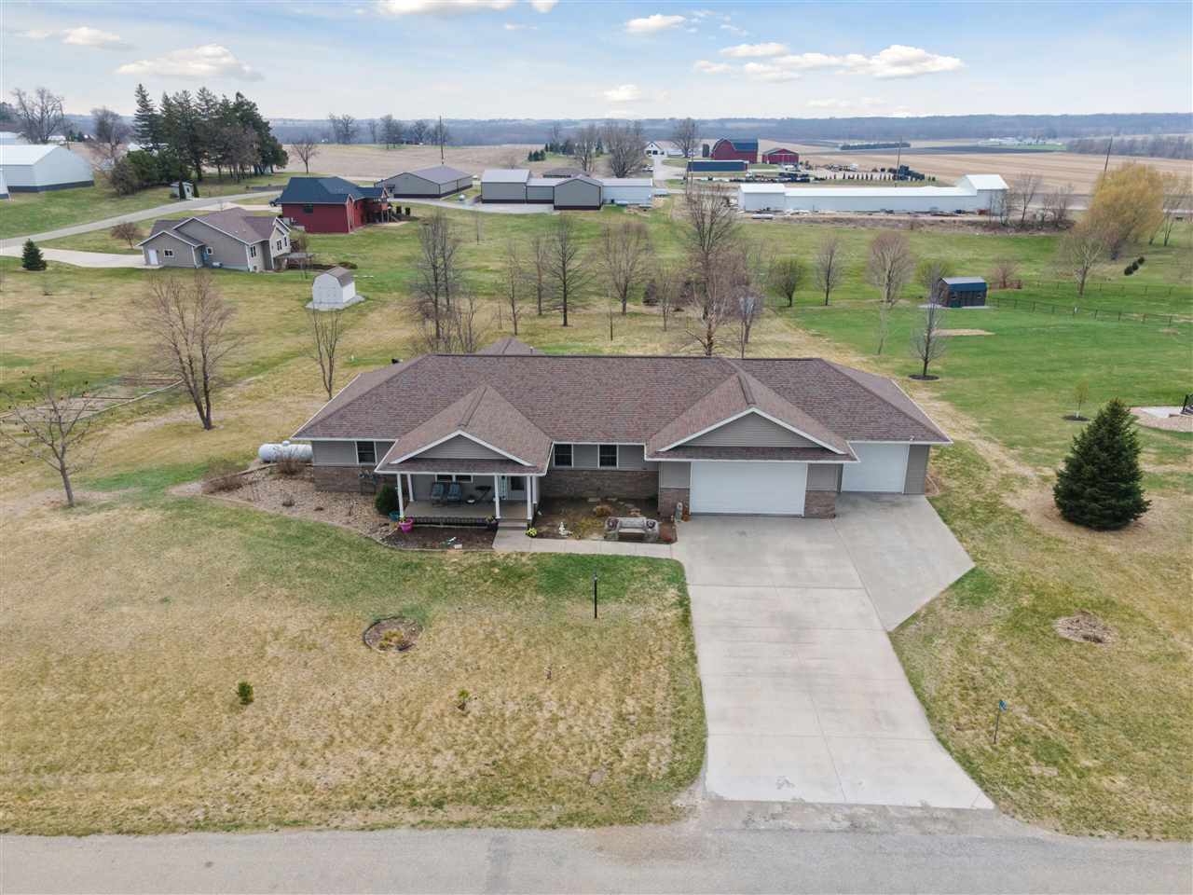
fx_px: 827
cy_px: 448
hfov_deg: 71.6
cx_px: 596
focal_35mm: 24
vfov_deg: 56.8
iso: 100
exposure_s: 1/500
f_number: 2.8
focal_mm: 4.5
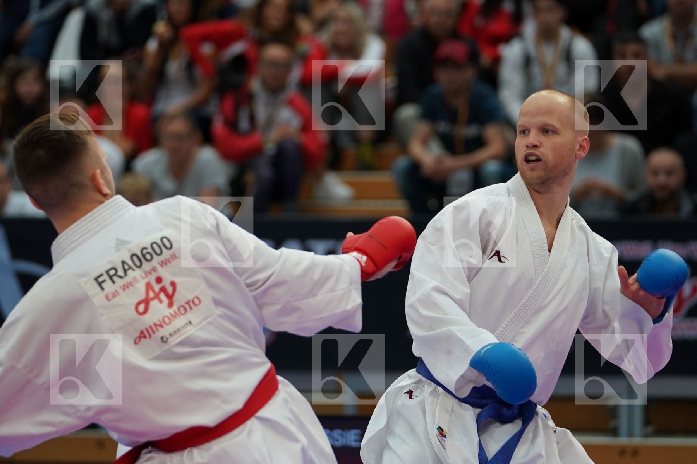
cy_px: 232
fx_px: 4414
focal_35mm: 228
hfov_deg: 9.0
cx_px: 348
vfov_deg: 6.0
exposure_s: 1/1000
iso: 1250
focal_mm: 152
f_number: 2.8
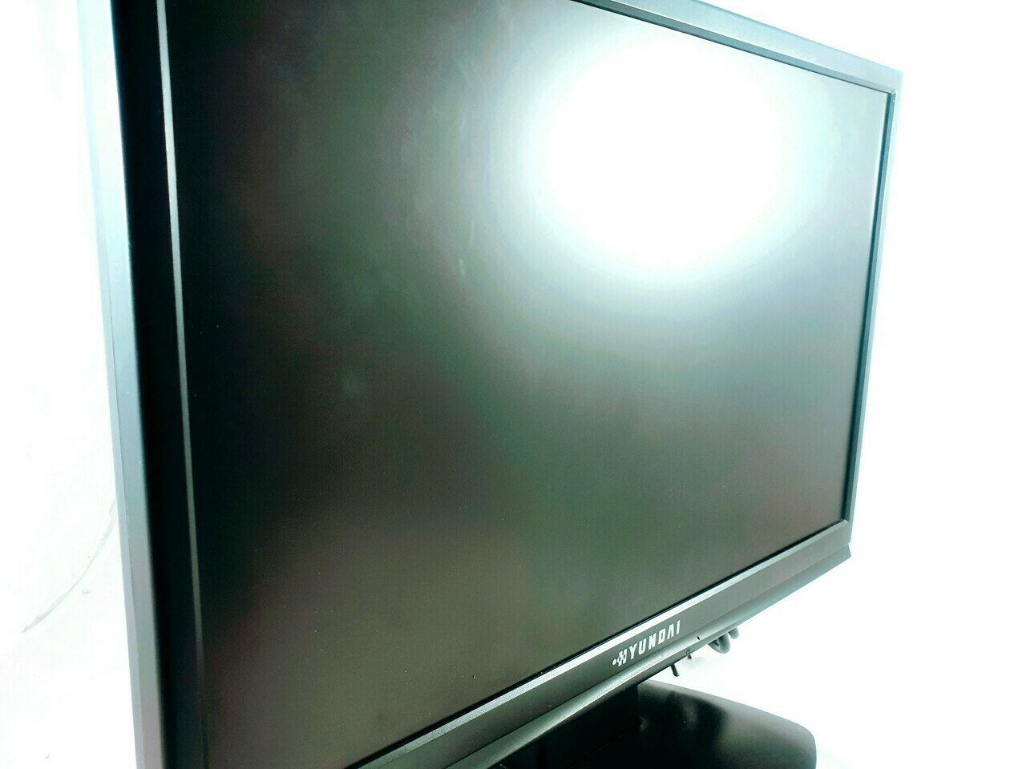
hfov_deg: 67.3
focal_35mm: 26
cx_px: 513
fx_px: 771
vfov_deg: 53.1
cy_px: 384
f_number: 2.4
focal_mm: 4.3
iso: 80
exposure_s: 1/100
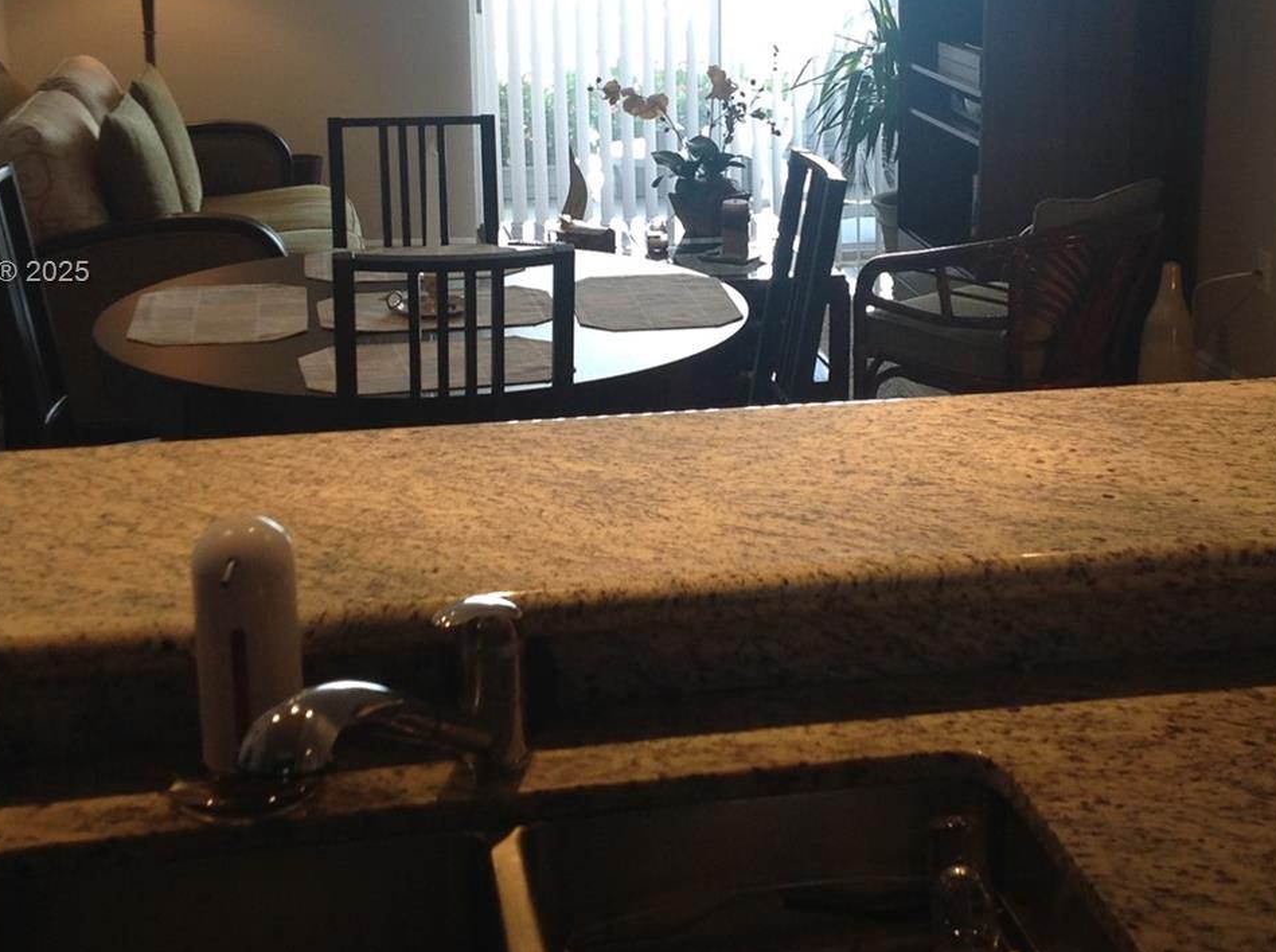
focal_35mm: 59
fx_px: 2171
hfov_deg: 32.7
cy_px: 274
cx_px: 735
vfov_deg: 24.5
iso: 50
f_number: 2.4
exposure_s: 1/40
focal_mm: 4.28
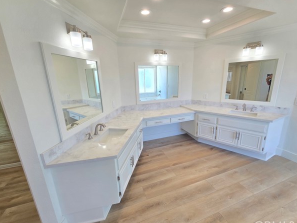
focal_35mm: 14
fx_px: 120
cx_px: 150
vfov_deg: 85.7
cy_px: 113
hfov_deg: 102.0
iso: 64
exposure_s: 1/120
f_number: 2.2
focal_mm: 2.2
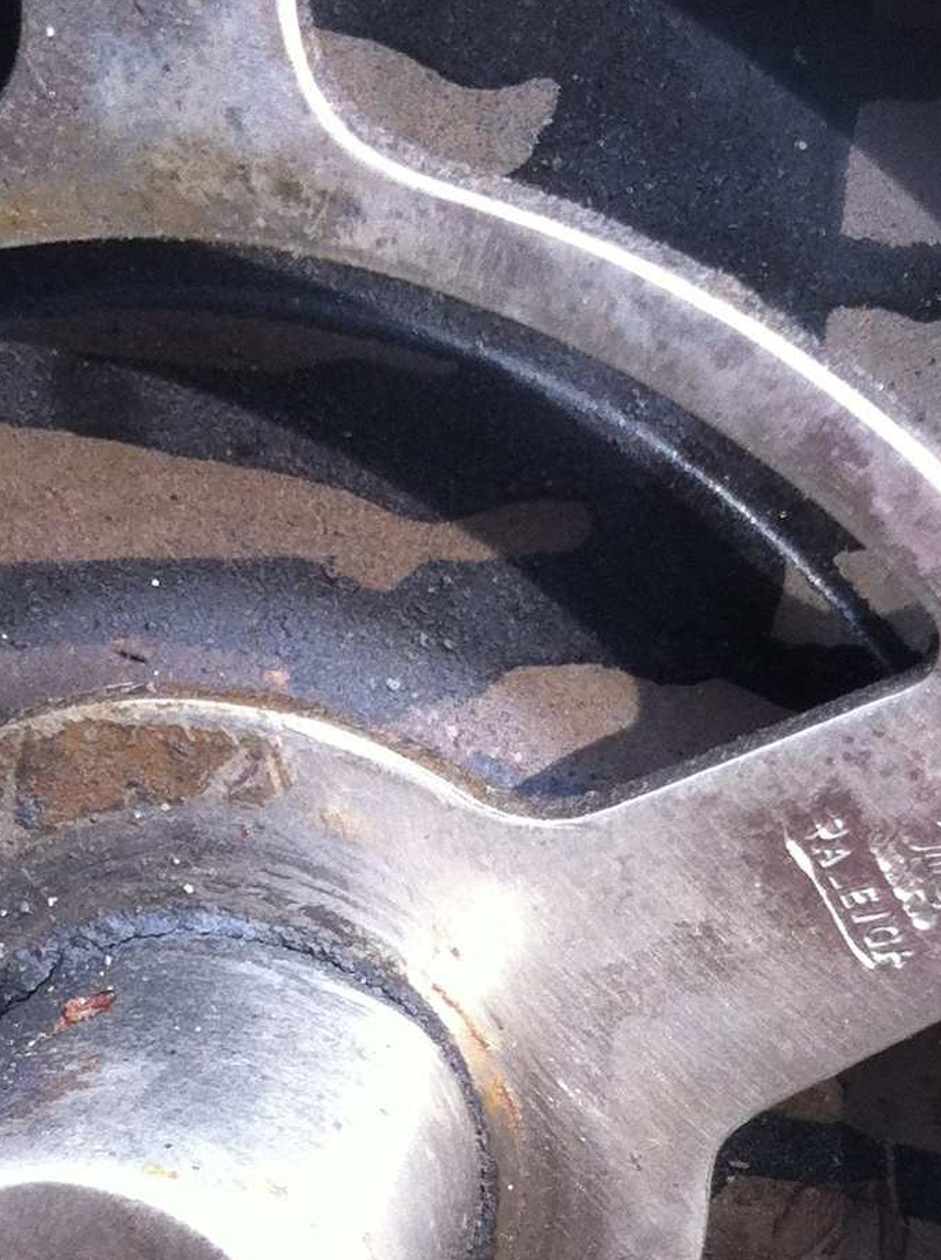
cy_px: 1325
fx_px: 3598
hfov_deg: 14.9
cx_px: 398
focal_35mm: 99
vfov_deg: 19.2
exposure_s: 1/60
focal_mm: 3.85
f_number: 2.8
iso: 100
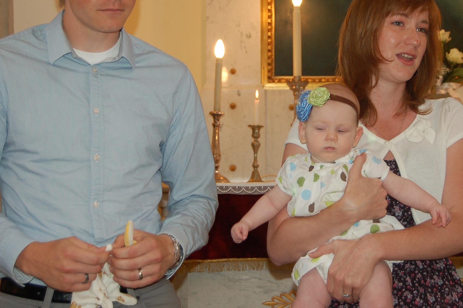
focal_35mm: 88
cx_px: 287
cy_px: 83
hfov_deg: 23.1
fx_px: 1131
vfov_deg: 15.4
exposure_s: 1/60
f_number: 5
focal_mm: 38
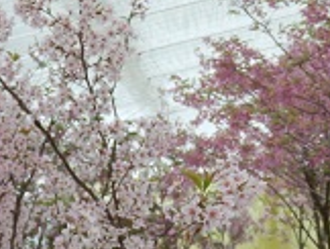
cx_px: 12
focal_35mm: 185
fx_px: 1766
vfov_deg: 8.0
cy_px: 225
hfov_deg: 10.6
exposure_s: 1/80
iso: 80
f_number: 3.7
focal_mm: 7.3
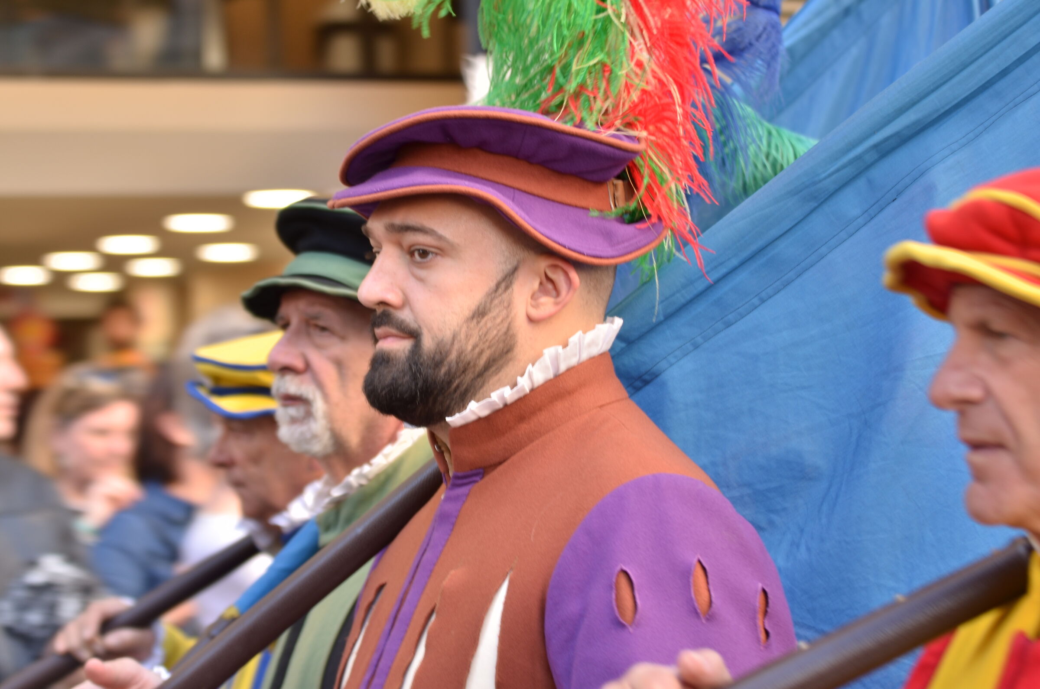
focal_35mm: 105
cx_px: 520
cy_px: 344
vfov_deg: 13.0
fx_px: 3027
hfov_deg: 19.5
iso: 100
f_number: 4
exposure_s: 1/50
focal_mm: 70
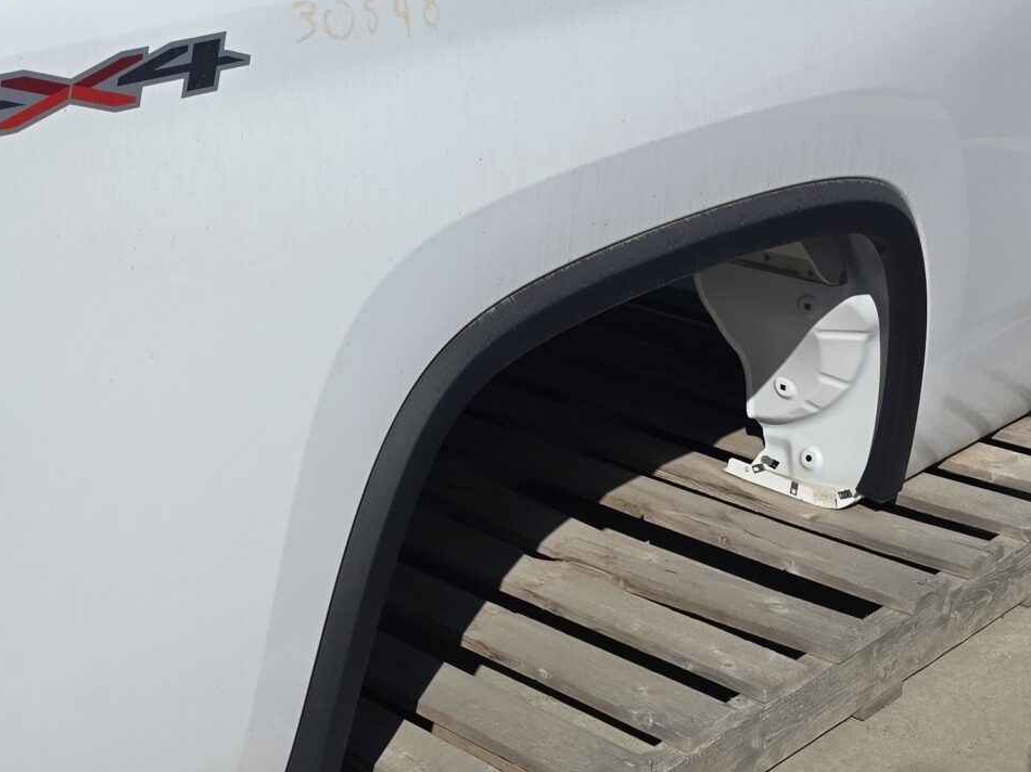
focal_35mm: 62
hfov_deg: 29.9
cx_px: 110
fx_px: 1846
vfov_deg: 23.6
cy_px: 339
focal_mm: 6.3
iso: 50
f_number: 1.7
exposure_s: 1/7944
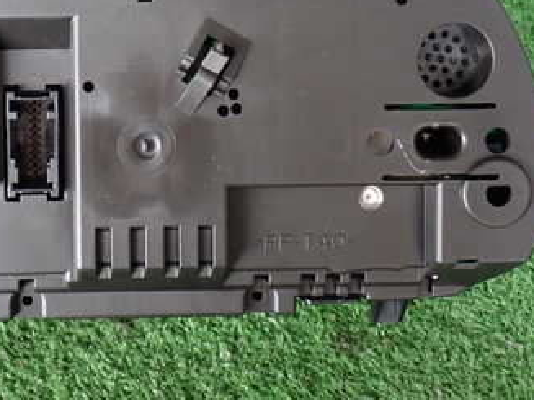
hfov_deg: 28.8
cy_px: 88
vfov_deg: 22.0
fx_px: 1018
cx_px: 106
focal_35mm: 66
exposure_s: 1/40
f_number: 2.5
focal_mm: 6.37
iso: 200
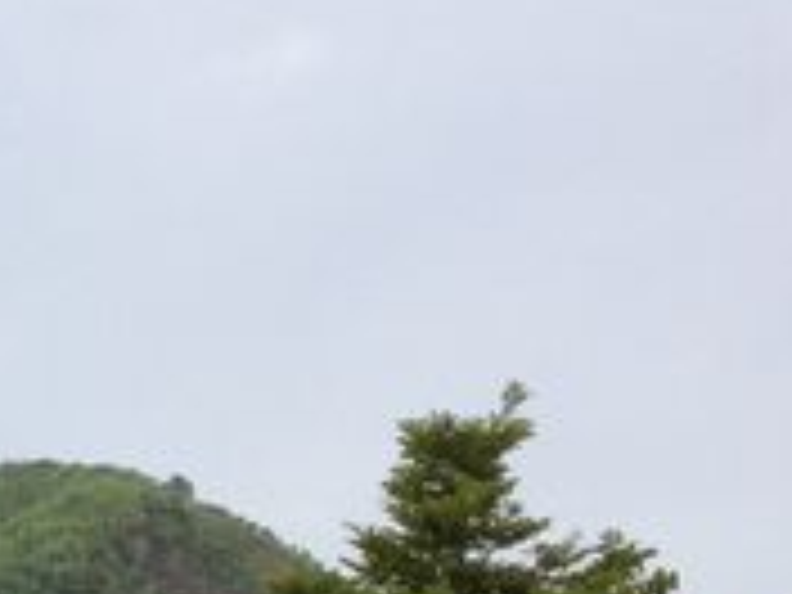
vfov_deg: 9.2
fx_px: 3638
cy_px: 788
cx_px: -410
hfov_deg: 11.9
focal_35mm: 159
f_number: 2.4
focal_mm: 4.28
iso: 64
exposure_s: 1/120
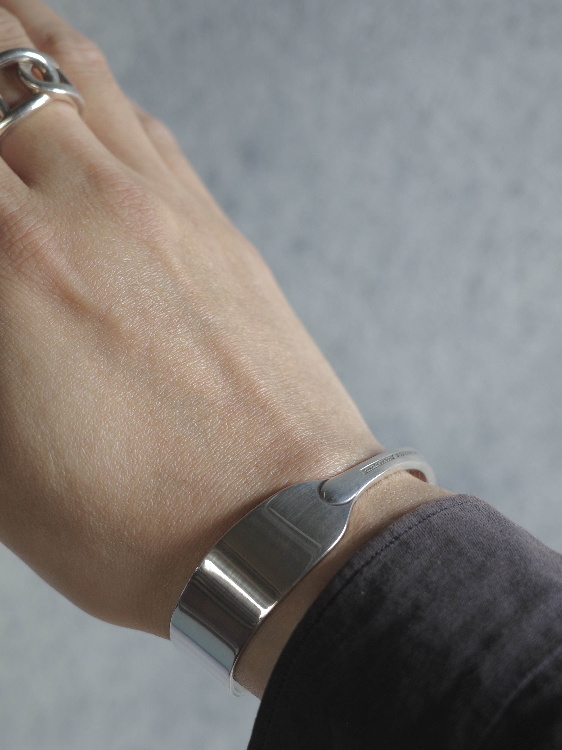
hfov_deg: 23.2
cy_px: 374
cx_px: 220
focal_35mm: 63
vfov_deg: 30.7
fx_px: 1364
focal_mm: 26
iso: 250
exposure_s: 1/40
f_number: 2.8
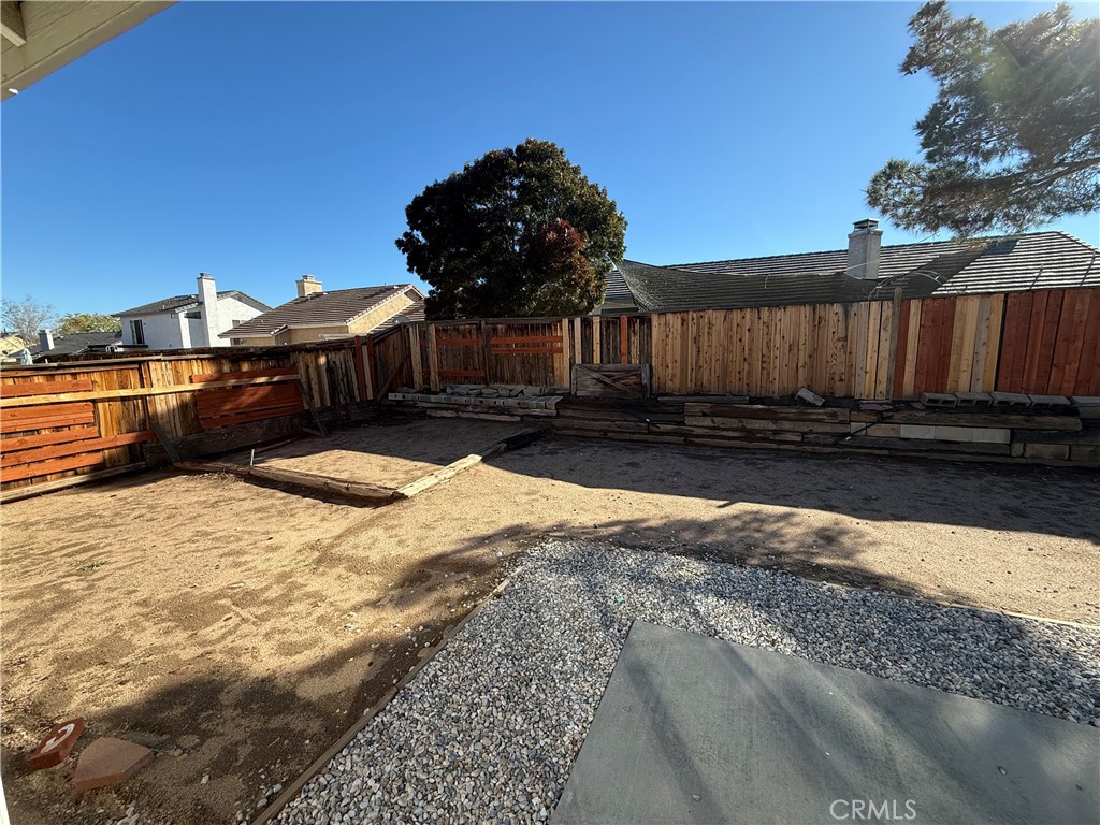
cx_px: 550
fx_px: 445
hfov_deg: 102.1
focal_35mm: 14
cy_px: 412
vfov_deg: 85.7
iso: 50
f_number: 2.2
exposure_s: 1/1001
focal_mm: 2.22
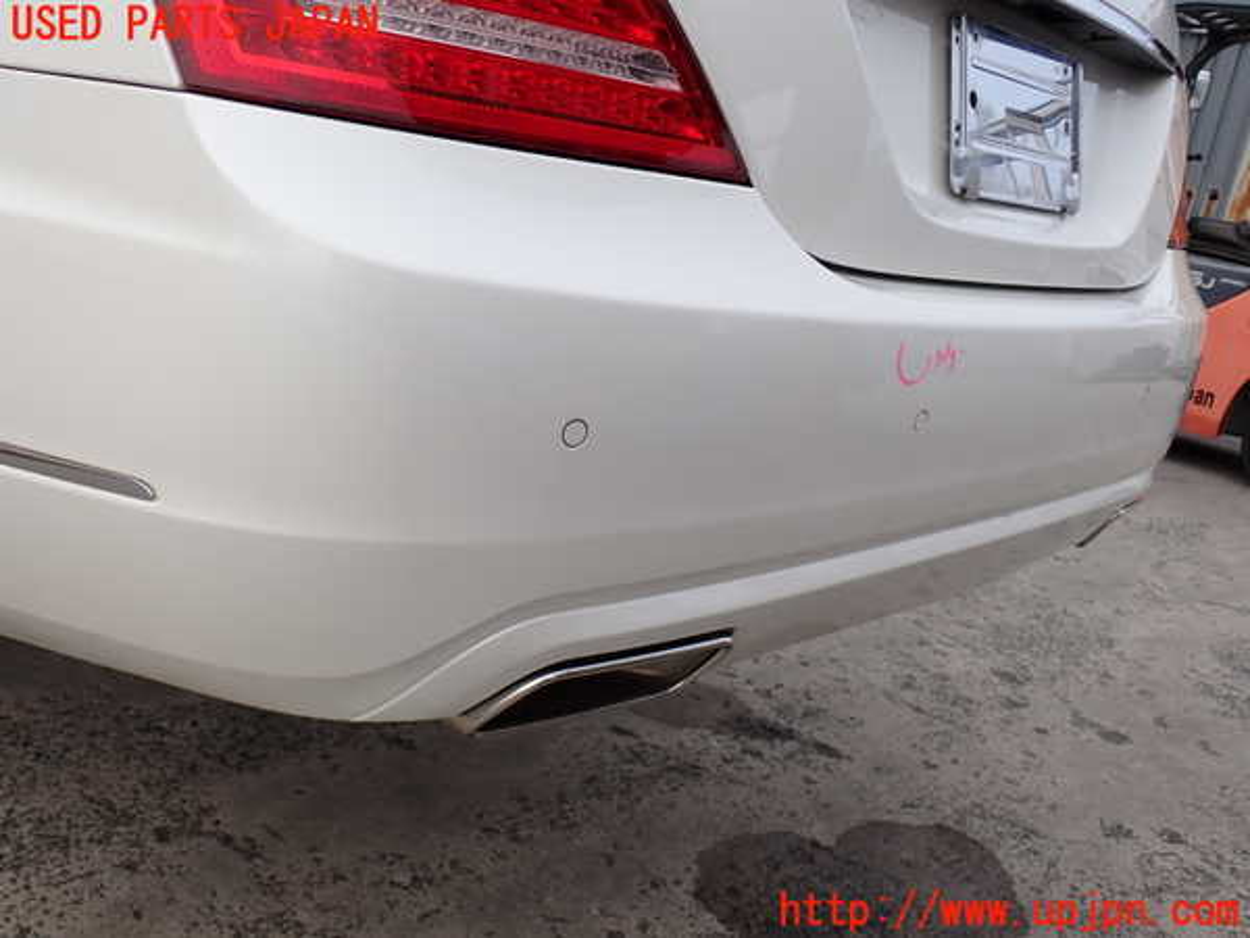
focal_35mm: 36
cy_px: 469
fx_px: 1300
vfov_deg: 39.7
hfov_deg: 51.4
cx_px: 625
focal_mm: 6.37
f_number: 3.5
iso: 100
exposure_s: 1/500
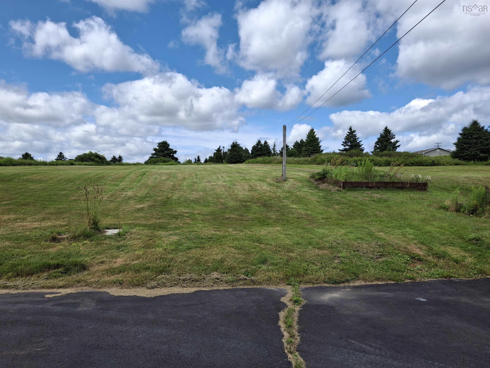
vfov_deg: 54.9
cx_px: 245
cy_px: 184
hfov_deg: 69.4
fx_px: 354
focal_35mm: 25
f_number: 1.8
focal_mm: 4.69
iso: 25
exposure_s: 1/1244
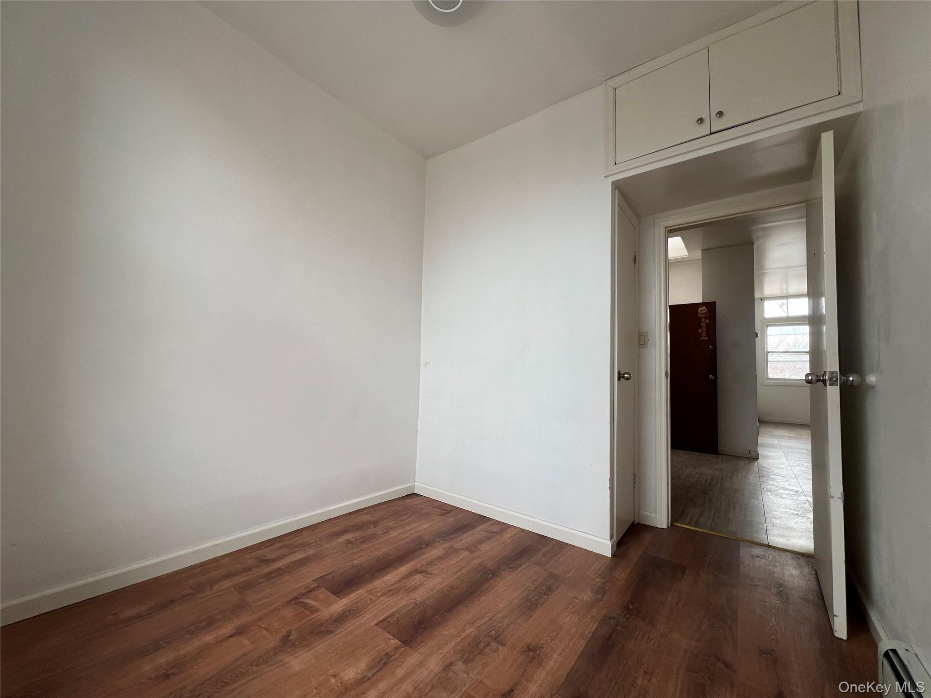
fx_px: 350
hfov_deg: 106.2
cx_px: 466
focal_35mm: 13
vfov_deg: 89.9
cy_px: 349
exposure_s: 1/99
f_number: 1.8
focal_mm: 1.57
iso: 40
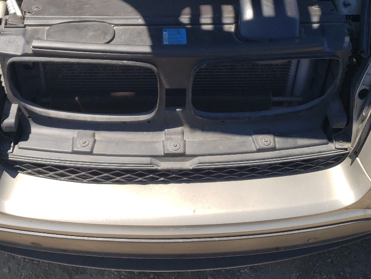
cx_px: 172
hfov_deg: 38.2
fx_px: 536
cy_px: 42
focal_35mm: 50
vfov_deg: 28.3
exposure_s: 1/2000
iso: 50
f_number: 1.5
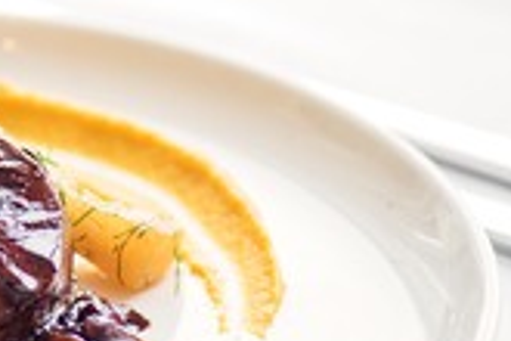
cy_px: 264
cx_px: -183
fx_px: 5408
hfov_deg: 5.4
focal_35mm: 381
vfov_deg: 3.6
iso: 320
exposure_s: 1/160
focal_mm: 105
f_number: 4
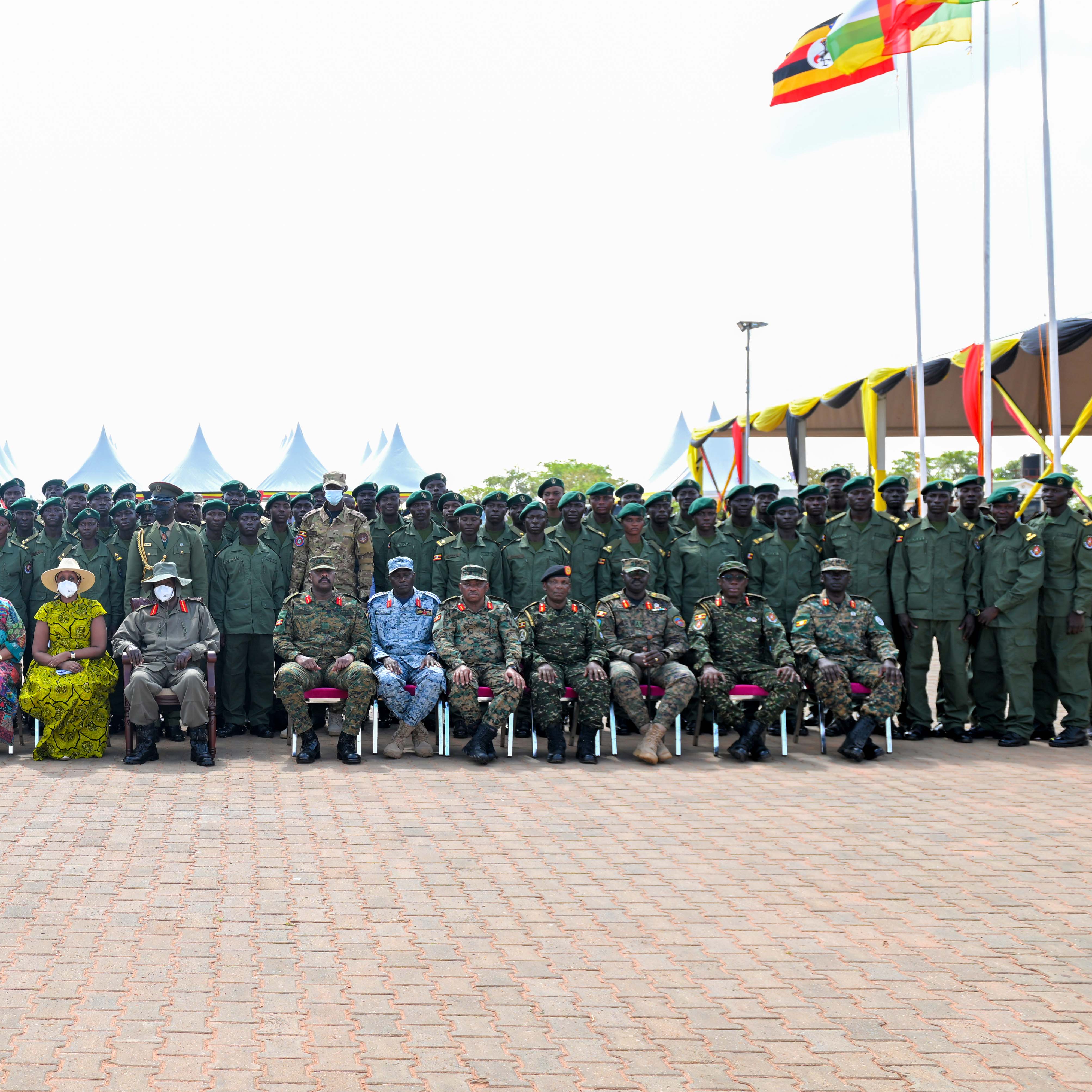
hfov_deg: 37.1
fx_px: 1499
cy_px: 553
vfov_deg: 40.0
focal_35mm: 42
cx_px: 83
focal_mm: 24
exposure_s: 1/200
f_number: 4
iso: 100
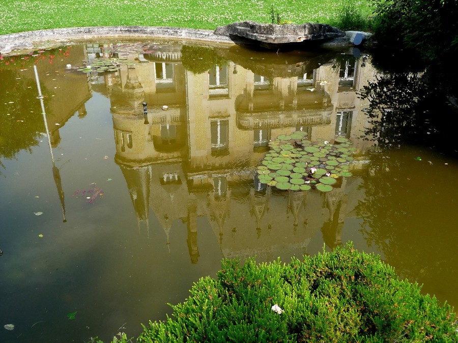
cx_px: 229
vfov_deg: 42.9
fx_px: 437
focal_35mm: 33
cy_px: 172
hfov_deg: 55.4
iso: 100
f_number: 3.4
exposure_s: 1/400
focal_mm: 5
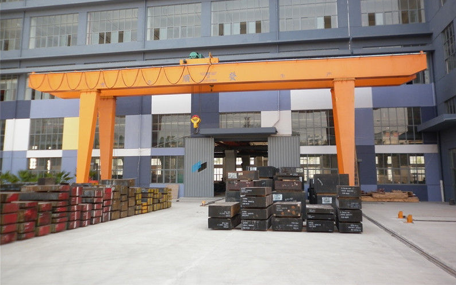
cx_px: 229
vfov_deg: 40.4
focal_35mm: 31
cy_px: 113
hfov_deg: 61.2
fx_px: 385
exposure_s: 1/200
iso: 80
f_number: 2.8
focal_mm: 5.3
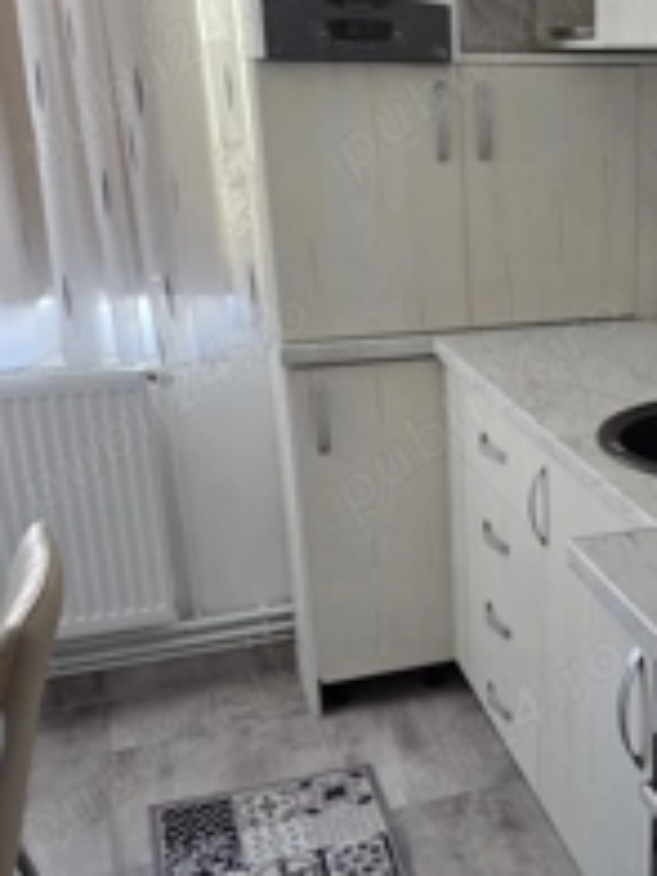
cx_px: 635
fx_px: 1189
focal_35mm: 47
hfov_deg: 29.2
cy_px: 478
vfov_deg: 40.4
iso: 400
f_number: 1.8
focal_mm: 5.4
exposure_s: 1/101
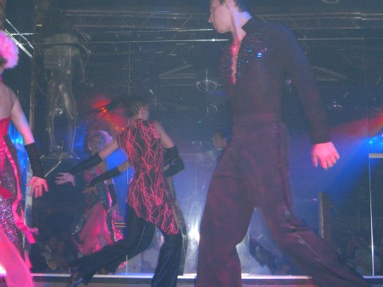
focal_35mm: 57
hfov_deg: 33.7
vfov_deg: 25.6
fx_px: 631
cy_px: 124
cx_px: 164
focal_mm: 9.5
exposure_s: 1/60
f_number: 3.1
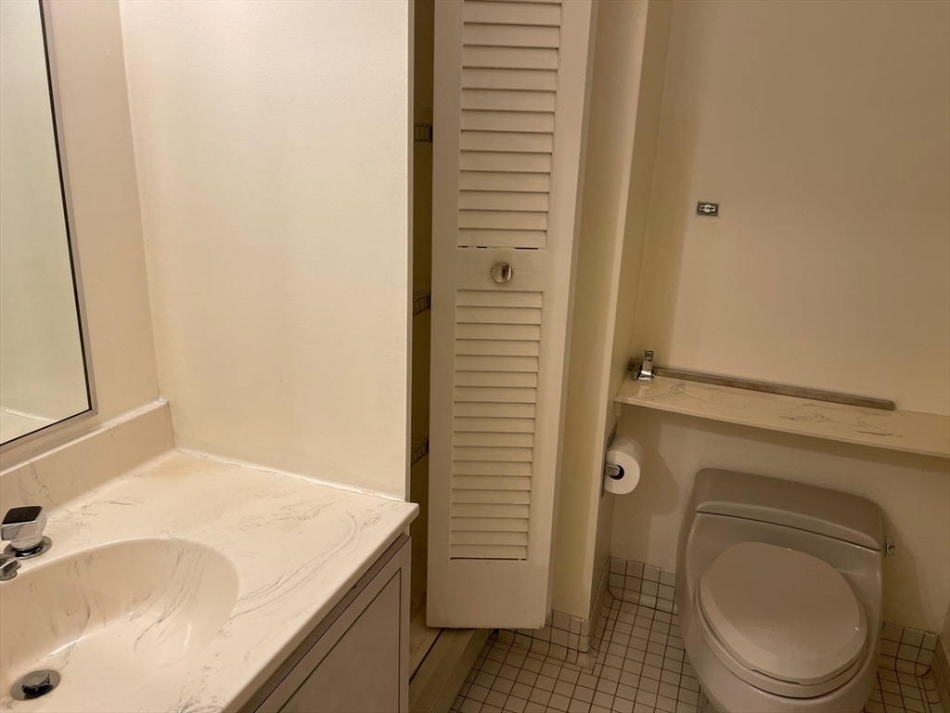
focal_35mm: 26
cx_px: 475
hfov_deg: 67.3
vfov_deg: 53.1
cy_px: 356
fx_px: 714
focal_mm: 4.2
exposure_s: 1/60
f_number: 1.6
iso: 64
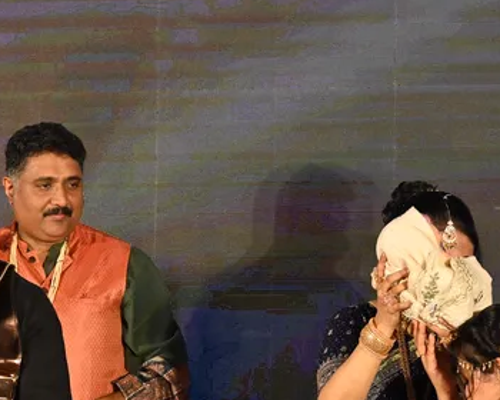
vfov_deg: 5.3
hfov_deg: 6.6
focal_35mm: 292
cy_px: 458
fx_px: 4321
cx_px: 279
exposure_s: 1/250
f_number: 5.6
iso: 1250
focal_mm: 85
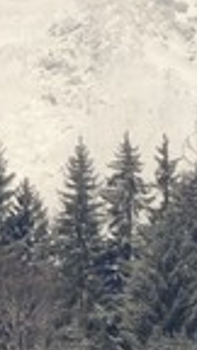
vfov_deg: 0.9
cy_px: -175
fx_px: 21647
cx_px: -1119
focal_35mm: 2331
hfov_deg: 0.5
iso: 400
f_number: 22
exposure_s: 1/160
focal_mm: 200
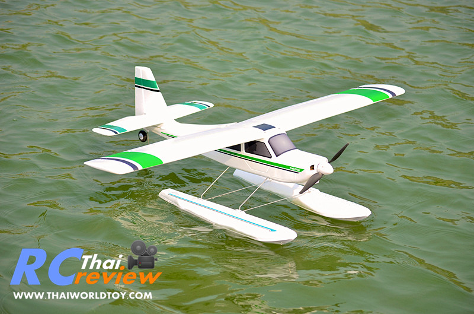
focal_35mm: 112
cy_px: 157
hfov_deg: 18.2
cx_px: 237
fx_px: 1477
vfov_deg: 12.1
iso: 125
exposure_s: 1/320
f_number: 5
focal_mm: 75
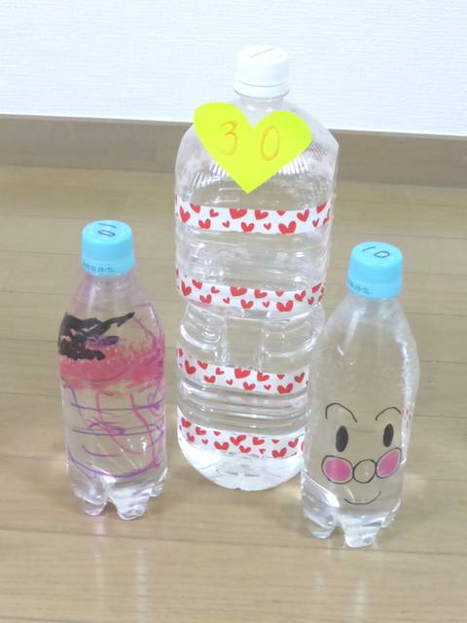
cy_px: 312
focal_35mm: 57
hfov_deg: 25.7
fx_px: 1025
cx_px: 234
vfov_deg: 33.8
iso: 800
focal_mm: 9.7
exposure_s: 1/20
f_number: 4.6
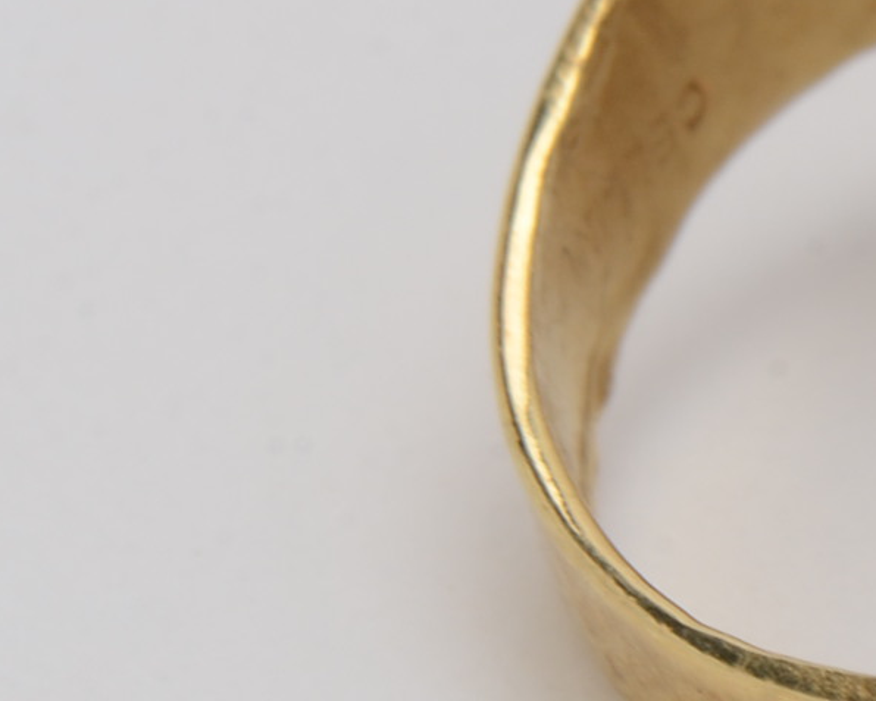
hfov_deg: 3.9
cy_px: -134
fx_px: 12808
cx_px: 1567
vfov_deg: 3.1
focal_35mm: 494
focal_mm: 85
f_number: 20
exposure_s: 1/125
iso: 200
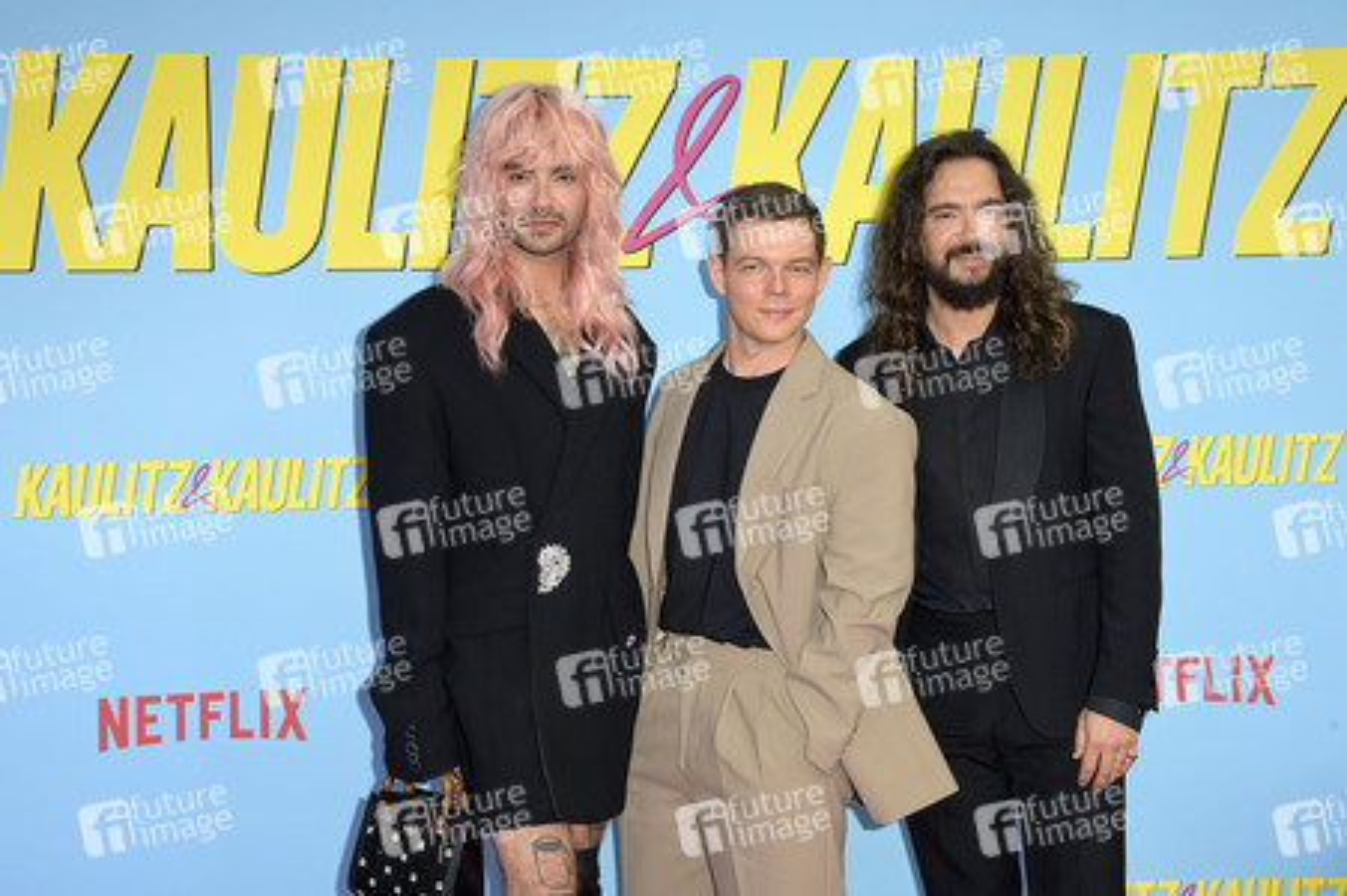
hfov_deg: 31.0
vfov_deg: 20.9
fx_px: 2430
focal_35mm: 65
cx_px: 674
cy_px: 448
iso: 640
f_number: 7.1
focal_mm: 65
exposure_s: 1/200
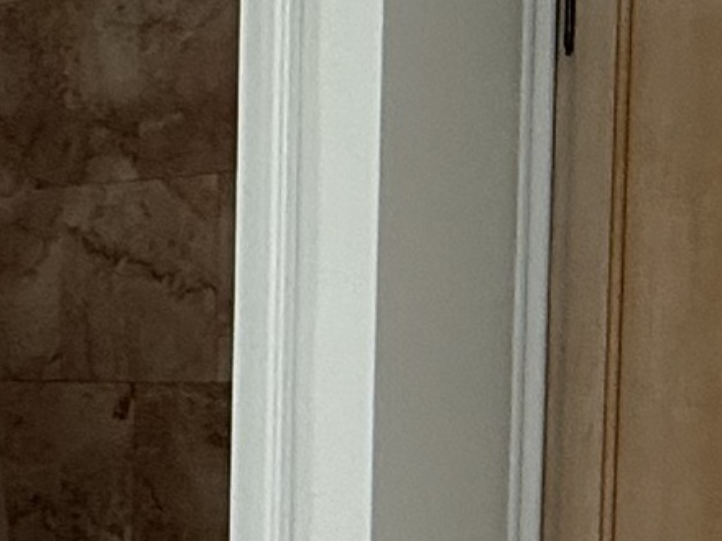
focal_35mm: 98
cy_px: 472
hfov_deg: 17.8
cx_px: -382
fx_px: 2043
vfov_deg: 14.9
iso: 125
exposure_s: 1/120
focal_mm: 2.22
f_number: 2.2
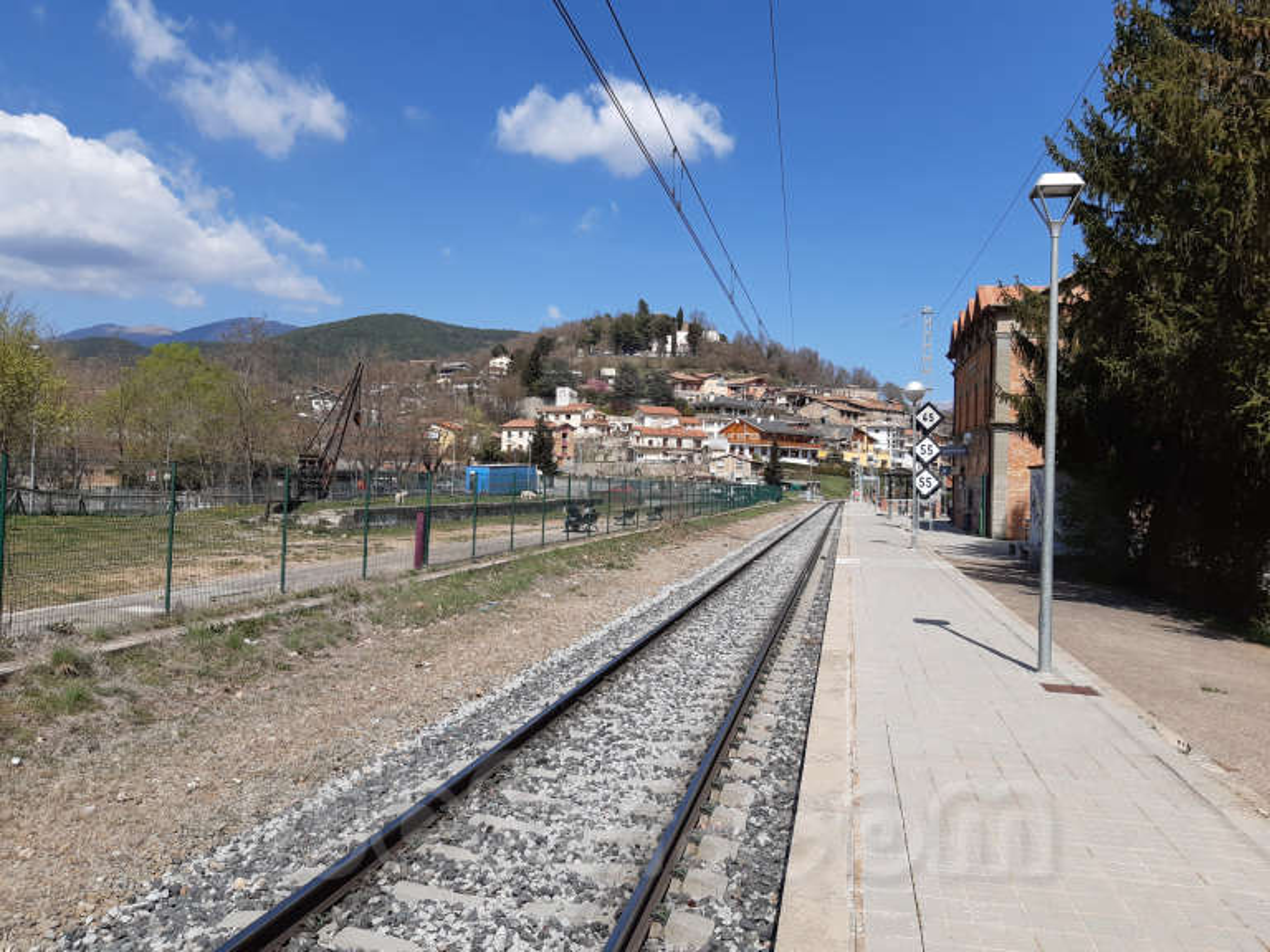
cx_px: 635
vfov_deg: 53.1
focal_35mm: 26
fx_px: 954
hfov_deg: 67.3
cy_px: 476
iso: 40
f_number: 1.7
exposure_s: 1/2222
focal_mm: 3.92
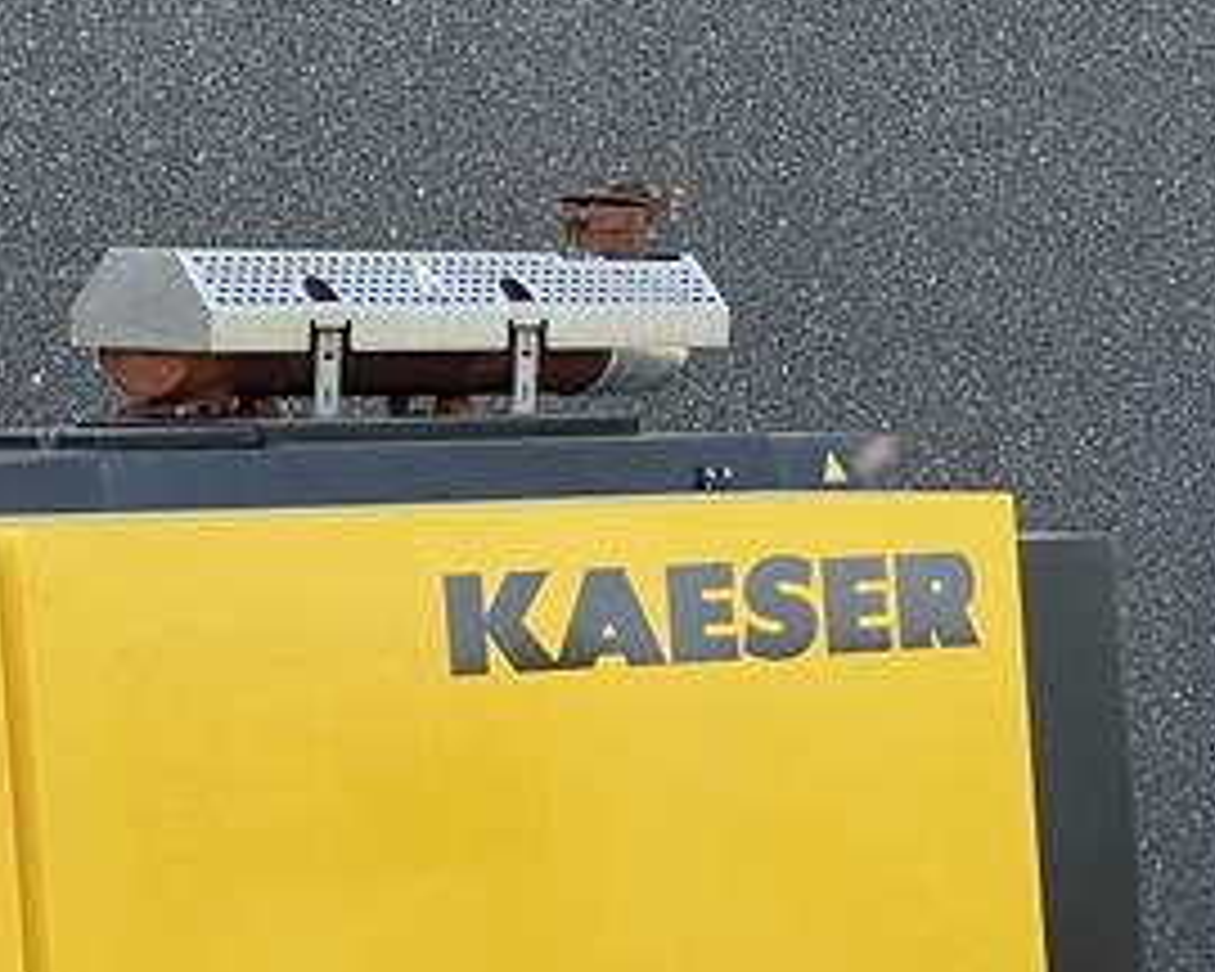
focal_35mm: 185
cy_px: 990
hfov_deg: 10.2
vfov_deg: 8.3
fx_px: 6652
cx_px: -450
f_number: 2.2
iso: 20
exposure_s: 1/137
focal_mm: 7.5
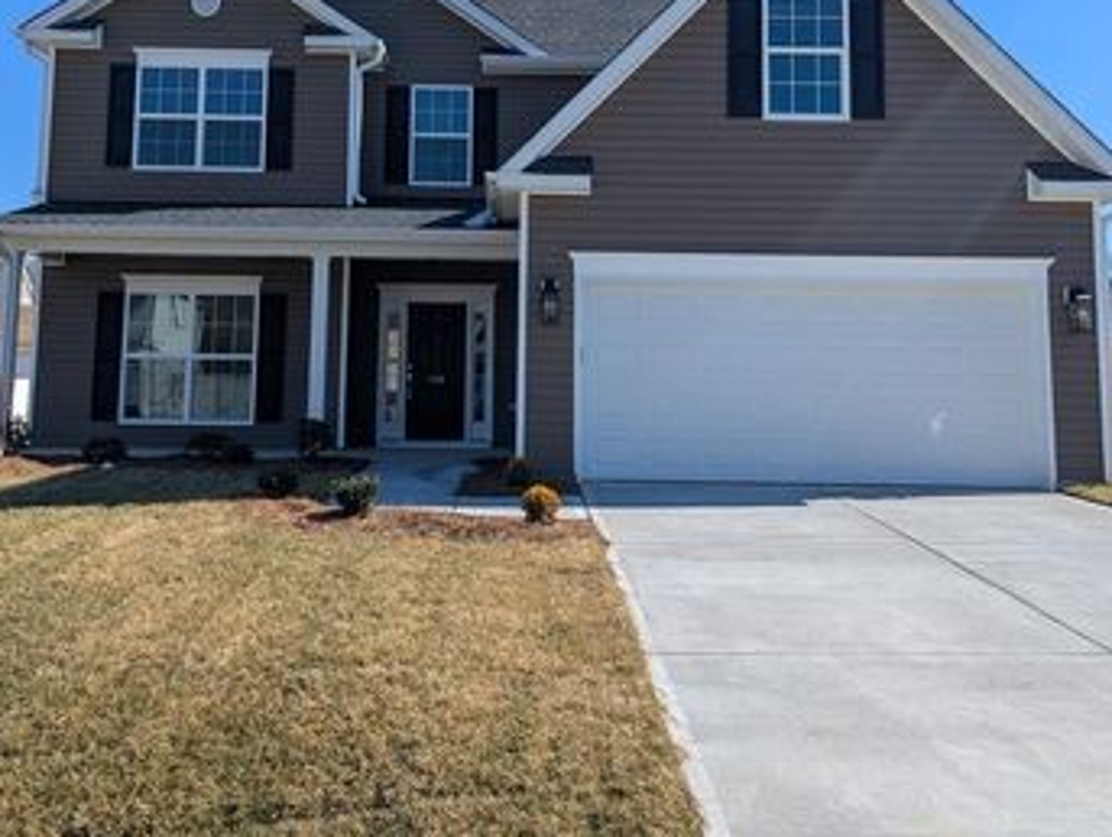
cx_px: 528
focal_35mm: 35
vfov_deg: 39.9
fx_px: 1126
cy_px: 230
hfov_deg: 52.6
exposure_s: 1/1825
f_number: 1.85
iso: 45
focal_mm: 6.81
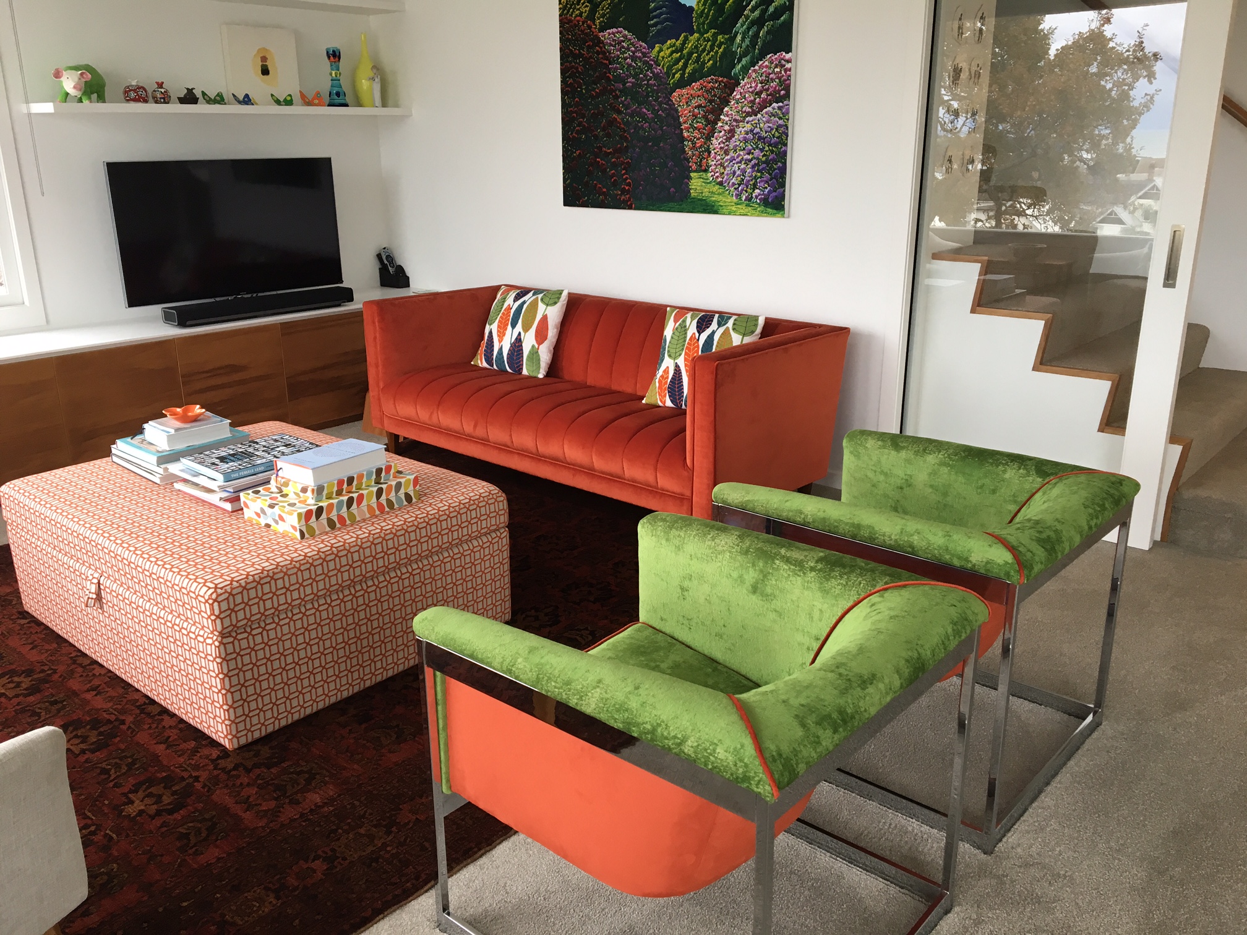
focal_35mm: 29
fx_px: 1045
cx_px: 624
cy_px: 468
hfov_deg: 61.7
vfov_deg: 48.2
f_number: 2.2
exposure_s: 1/33
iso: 40
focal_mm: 4.15
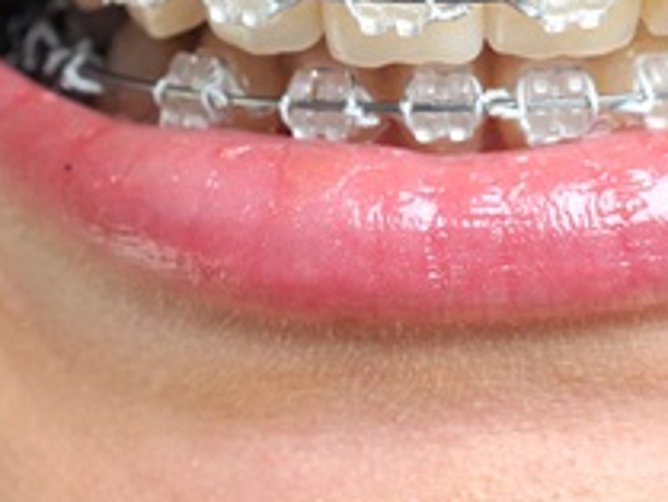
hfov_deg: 8.6
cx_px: 491
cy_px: 45
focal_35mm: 230
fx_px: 4441
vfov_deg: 6.5
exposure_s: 1/80
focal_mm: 60
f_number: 8
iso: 200
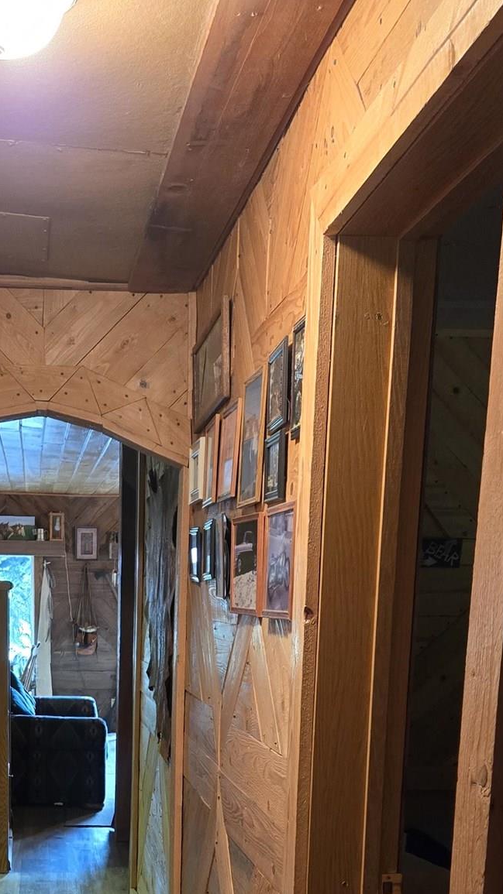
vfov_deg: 38.9
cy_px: 779
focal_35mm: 50
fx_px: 1187
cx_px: 97
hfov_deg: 23.6
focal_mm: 5.4
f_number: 1.8
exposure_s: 1/60
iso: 640
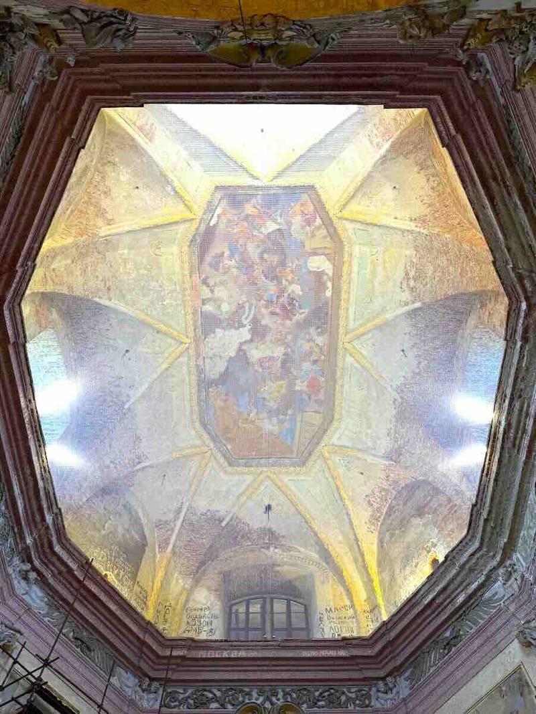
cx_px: 268
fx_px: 496
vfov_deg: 71.6
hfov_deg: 56.8
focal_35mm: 24
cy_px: 357
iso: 80
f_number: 1.78
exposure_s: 1/100
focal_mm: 6.76
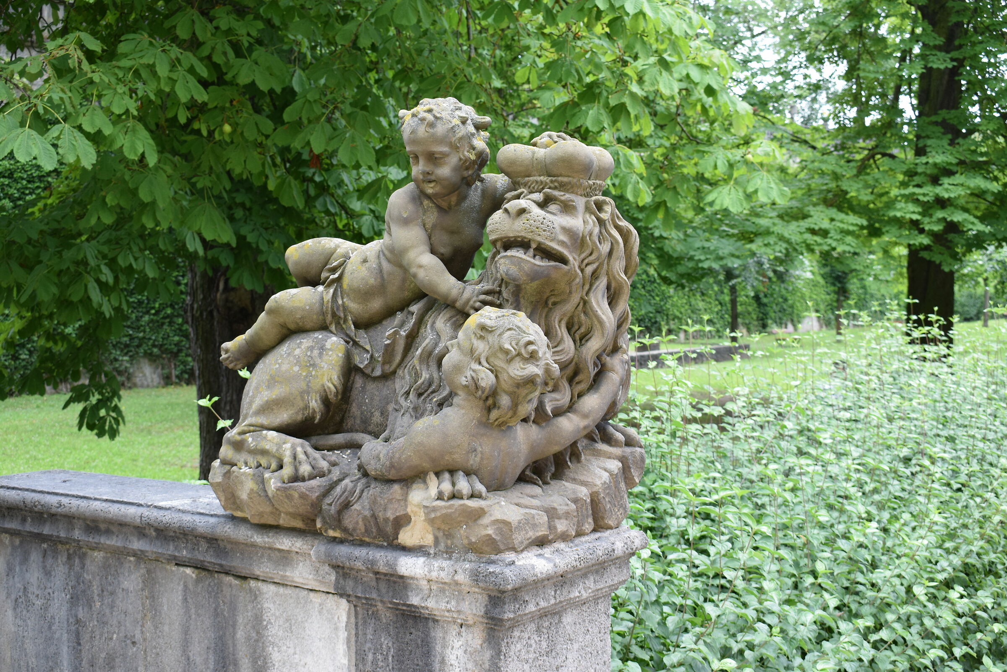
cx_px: 504
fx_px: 1426
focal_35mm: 51
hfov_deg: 38.9
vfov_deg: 26.5
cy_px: 336
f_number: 7.1
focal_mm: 34
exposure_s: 1/200
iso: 400
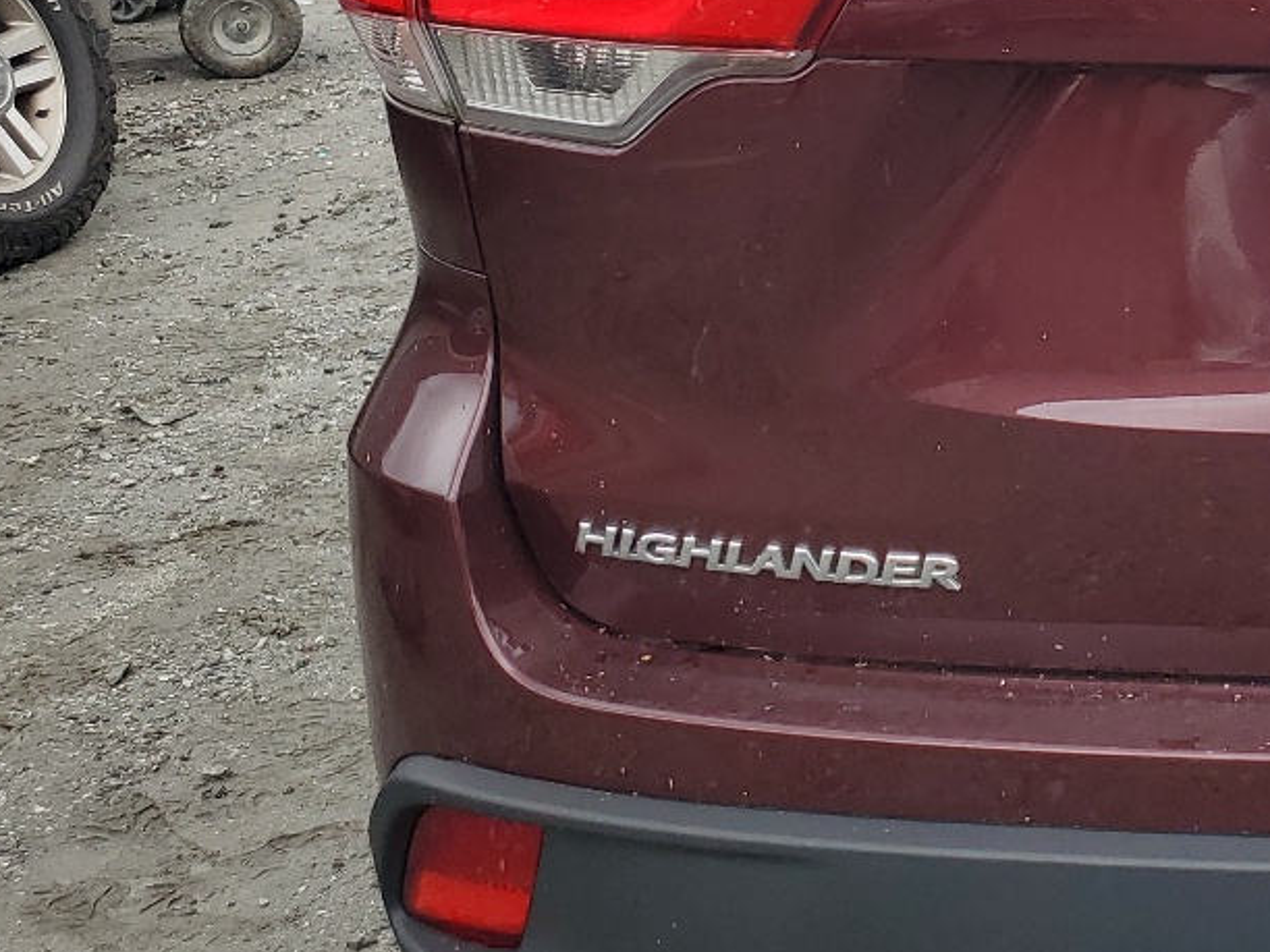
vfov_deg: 21.2
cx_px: 1550
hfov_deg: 25.4
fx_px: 2495
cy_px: 120
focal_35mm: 68
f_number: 1.5
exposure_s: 1/1000
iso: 50
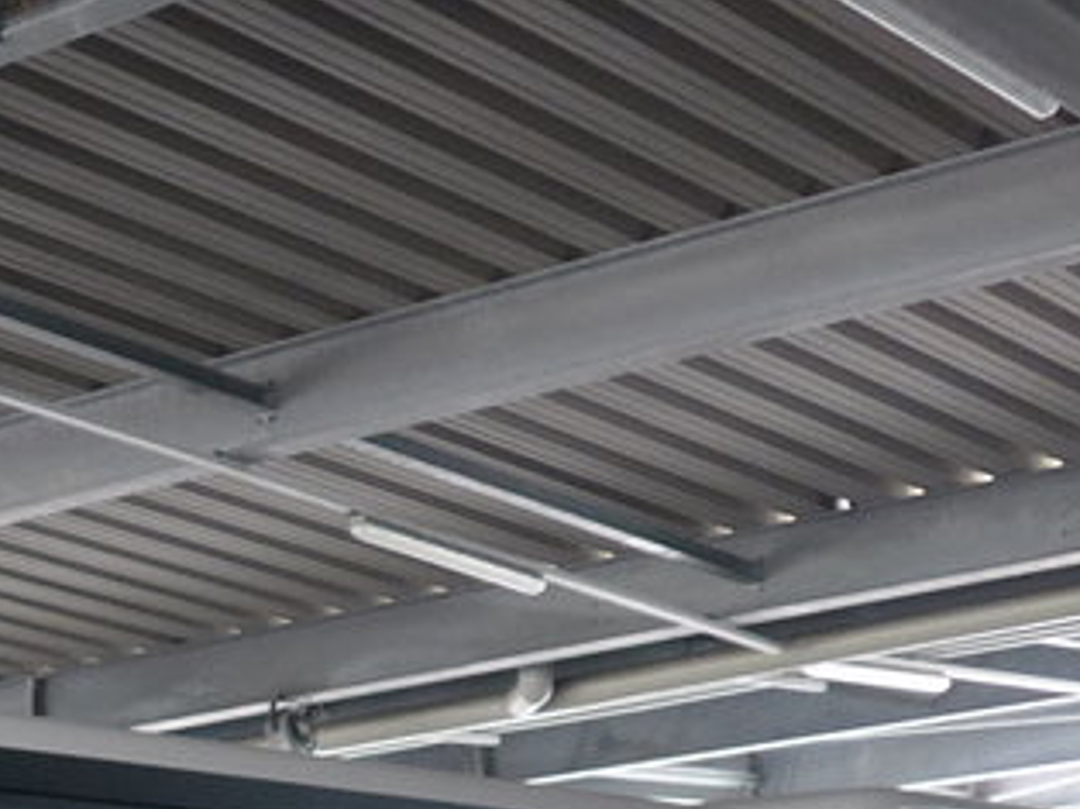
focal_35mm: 111
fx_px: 3460
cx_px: -530
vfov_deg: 12.8
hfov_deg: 16.2
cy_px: 1136
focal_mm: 6
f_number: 2
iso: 400
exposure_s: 1/20
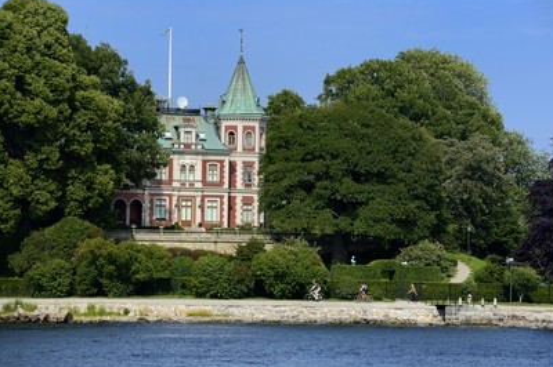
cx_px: 288
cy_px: 178
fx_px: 3146
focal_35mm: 205
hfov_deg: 10.0
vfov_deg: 6.7
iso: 200
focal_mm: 195
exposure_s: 1/500
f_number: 10
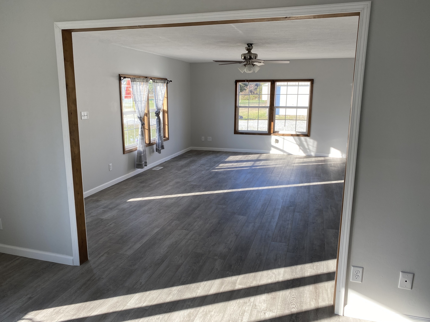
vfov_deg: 53.1
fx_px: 323
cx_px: 215
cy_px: 161
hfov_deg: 67.3
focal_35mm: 26
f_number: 1.8
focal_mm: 4.25
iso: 32
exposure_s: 1/163
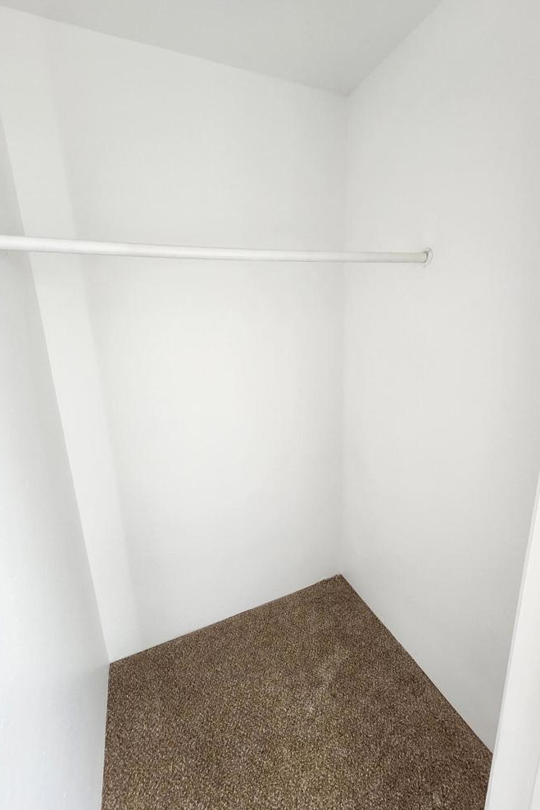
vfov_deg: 104.3
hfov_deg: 81.1
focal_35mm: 14
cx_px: 284
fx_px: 315
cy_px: 400
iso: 320
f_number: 2.2
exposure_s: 1/40
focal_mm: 2.2
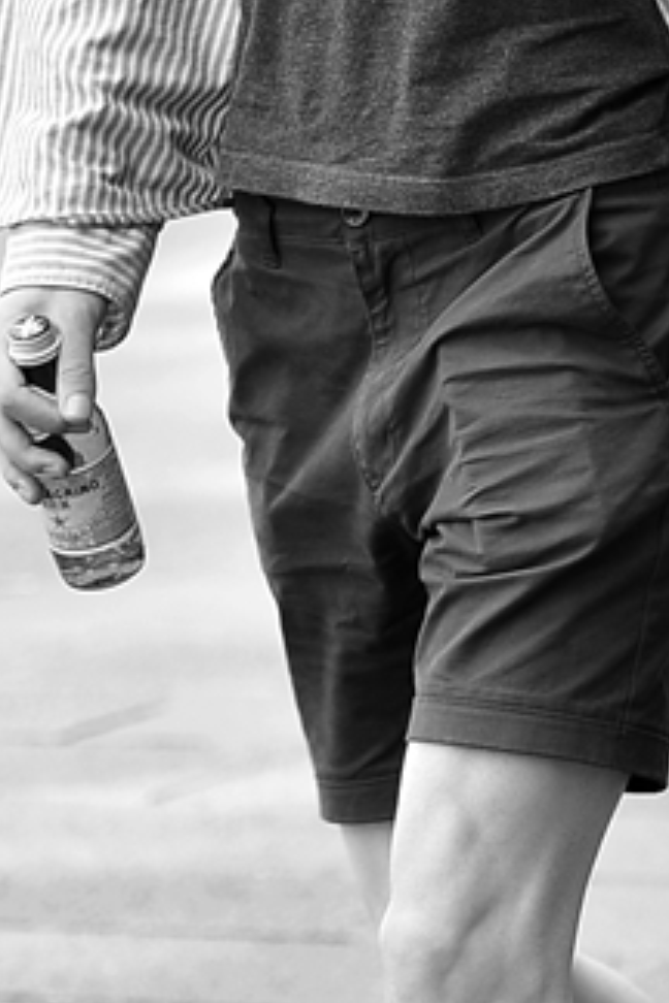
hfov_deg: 3.6
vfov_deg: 5.5
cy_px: 176
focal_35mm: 377
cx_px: 418
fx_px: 10508
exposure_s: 1/400
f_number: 3.2
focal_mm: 102
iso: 320
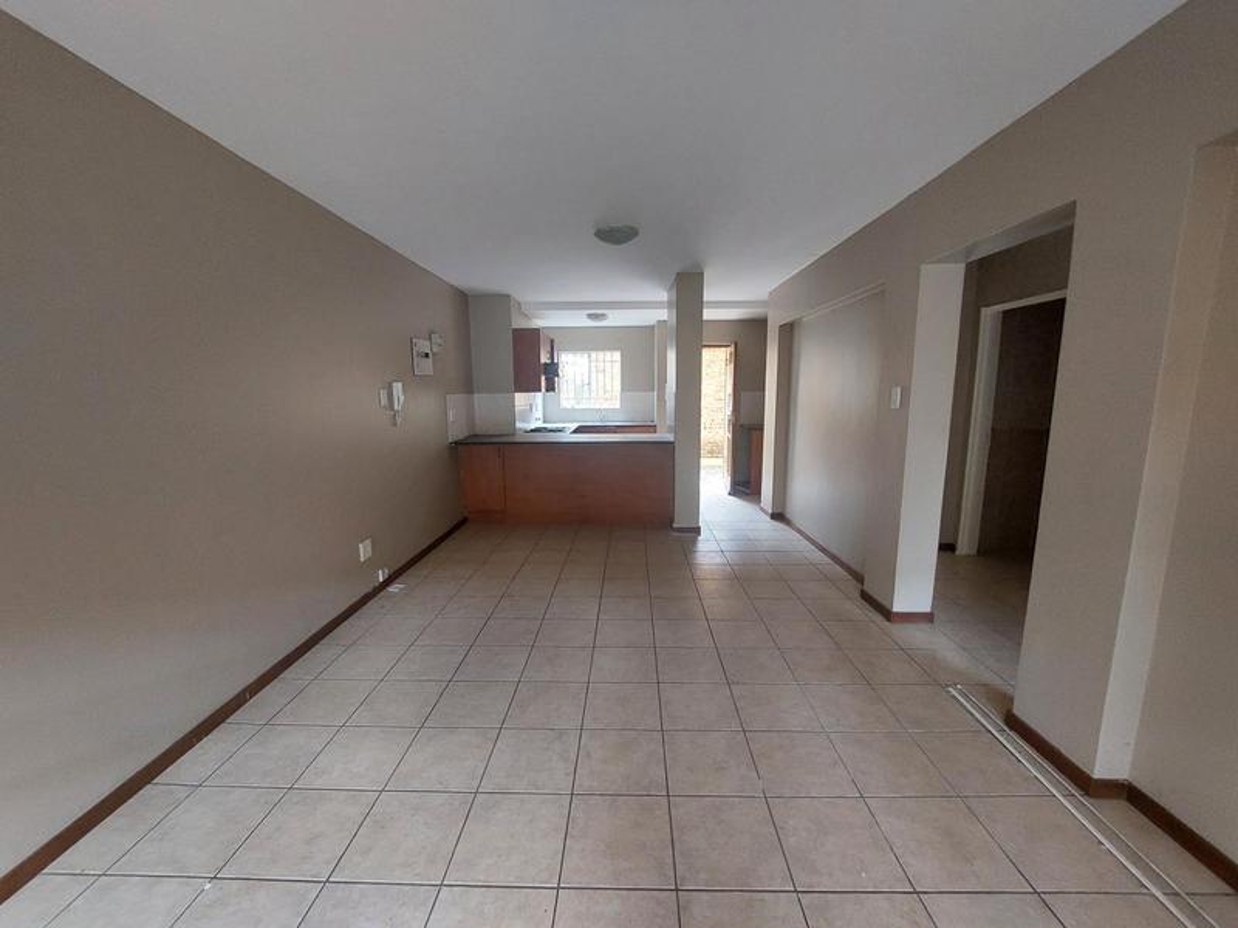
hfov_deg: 106.2
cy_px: 464
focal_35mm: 13
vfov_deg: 89.9
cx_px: 619
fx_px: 465
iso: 320
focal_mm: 1.74
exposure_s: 1/33
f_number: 2.2
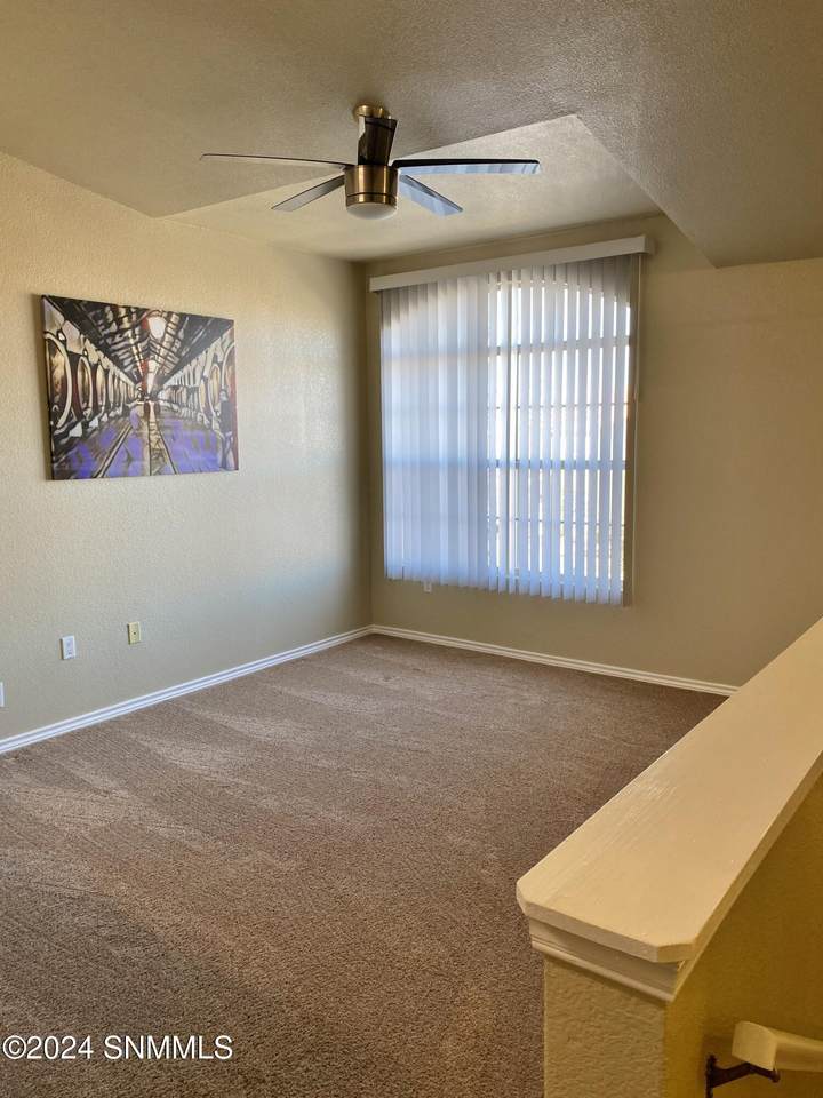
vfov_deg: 67.3
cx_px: 412
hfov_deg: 53.1
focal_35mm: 26
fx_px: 824
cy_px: 549
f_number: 1.8
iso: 100
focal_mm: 4.25
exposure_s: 1/120
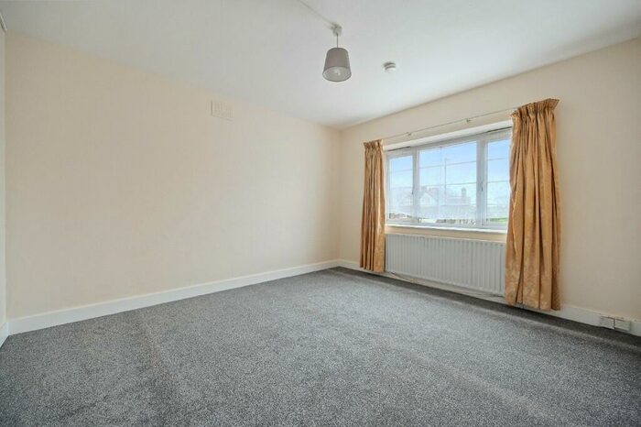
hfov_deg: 104.3
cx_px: 320
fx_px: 249
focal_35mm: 14
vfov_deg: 81.2
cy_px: 214
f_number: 4
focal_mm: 14
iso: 1000
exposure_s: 1/10
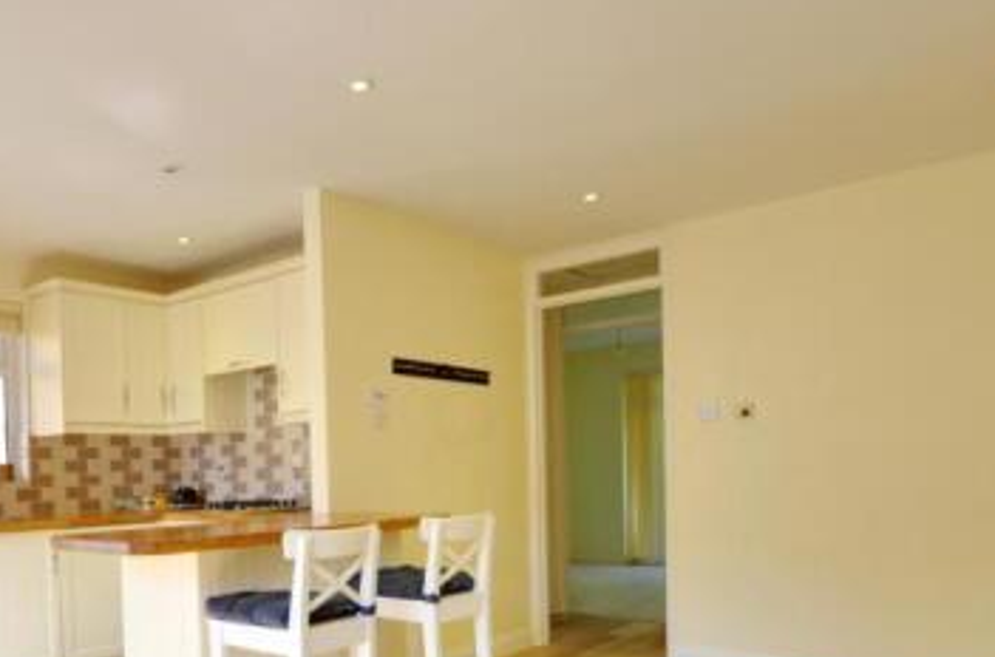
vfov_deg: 44.7
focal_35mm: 28
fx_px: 772
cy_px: 490
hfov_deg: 62.5
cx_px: 269
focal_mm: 10
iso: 200
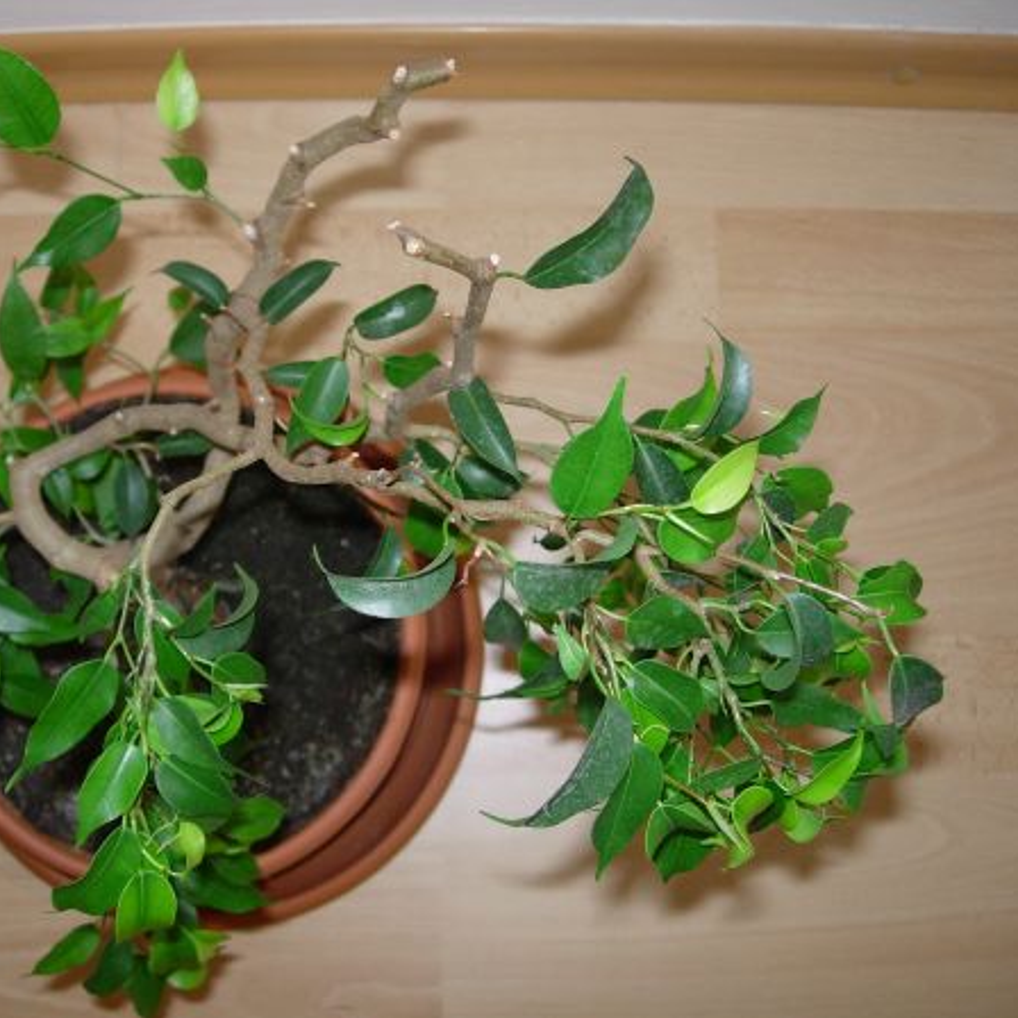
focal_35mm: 45
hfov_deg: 37.4
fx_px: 1497
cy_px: 509
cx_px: 404
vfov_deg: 37.6
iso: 79
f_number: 2.8
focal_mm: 7.8
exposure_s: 1/64
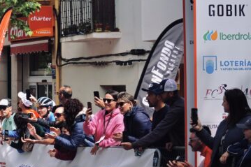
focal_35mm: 166
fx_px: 1157
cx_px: -112
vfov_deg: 8.3
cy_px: 55
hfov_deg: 11.9
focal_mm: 34
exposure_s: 1/400
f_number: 5.6
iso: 100
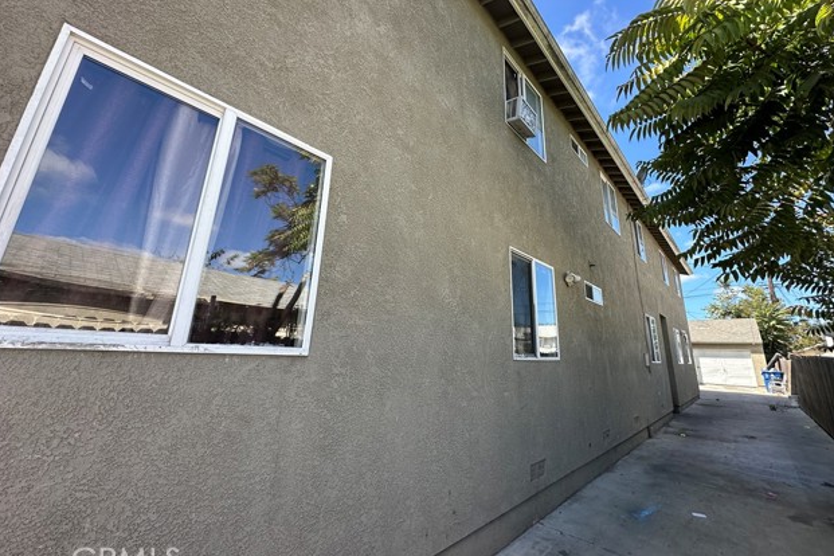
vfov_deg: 77.2
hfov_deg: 100.4
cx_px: 426
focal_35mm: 15
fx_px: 347
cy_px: 257
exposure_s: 1/452
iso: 40
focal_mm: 2.22
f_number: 2.2
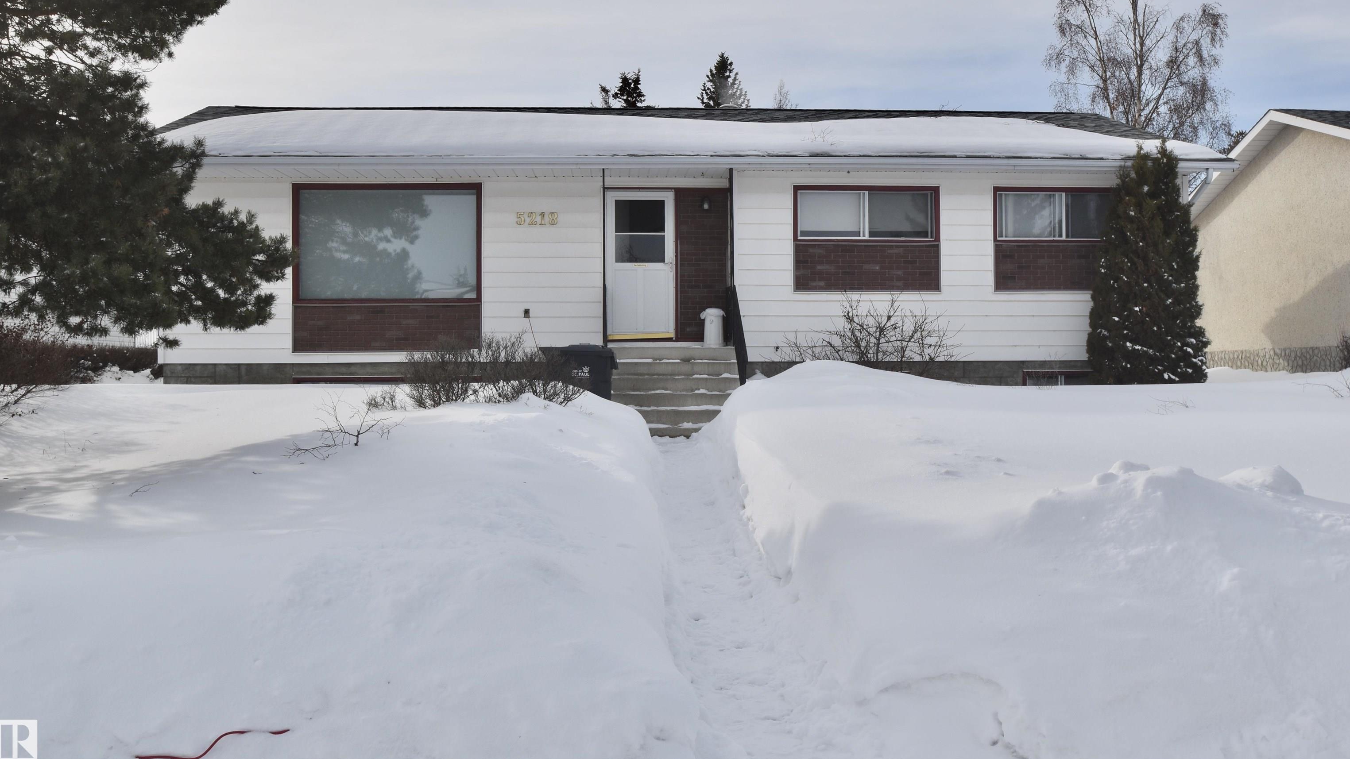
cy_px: 326
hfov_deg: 52.8
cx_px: 673
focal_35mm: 38
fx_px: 1360
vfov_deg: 31.1
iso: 200
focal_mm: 24
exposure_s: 1/500
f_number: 11
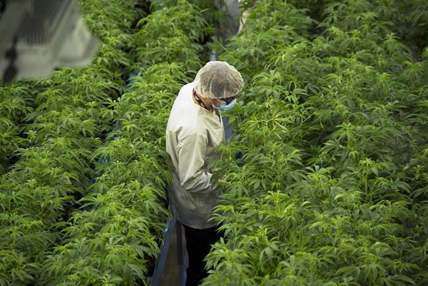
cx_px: 214
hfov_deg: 10.8
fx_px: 2260
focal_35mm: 190
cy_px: 143
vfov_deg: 7.2
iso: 125
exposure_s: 1/400
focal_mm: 190
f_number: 5.6
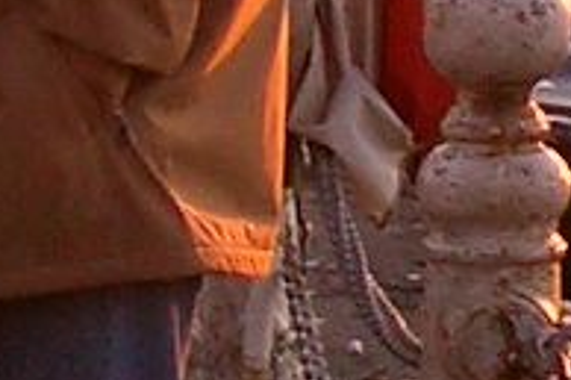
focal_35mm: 254
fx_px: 4025
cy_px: -212
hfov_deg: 8.0
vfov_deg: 5.3
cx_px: -162
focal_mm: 5.6
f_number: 3.5
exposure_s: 1/100
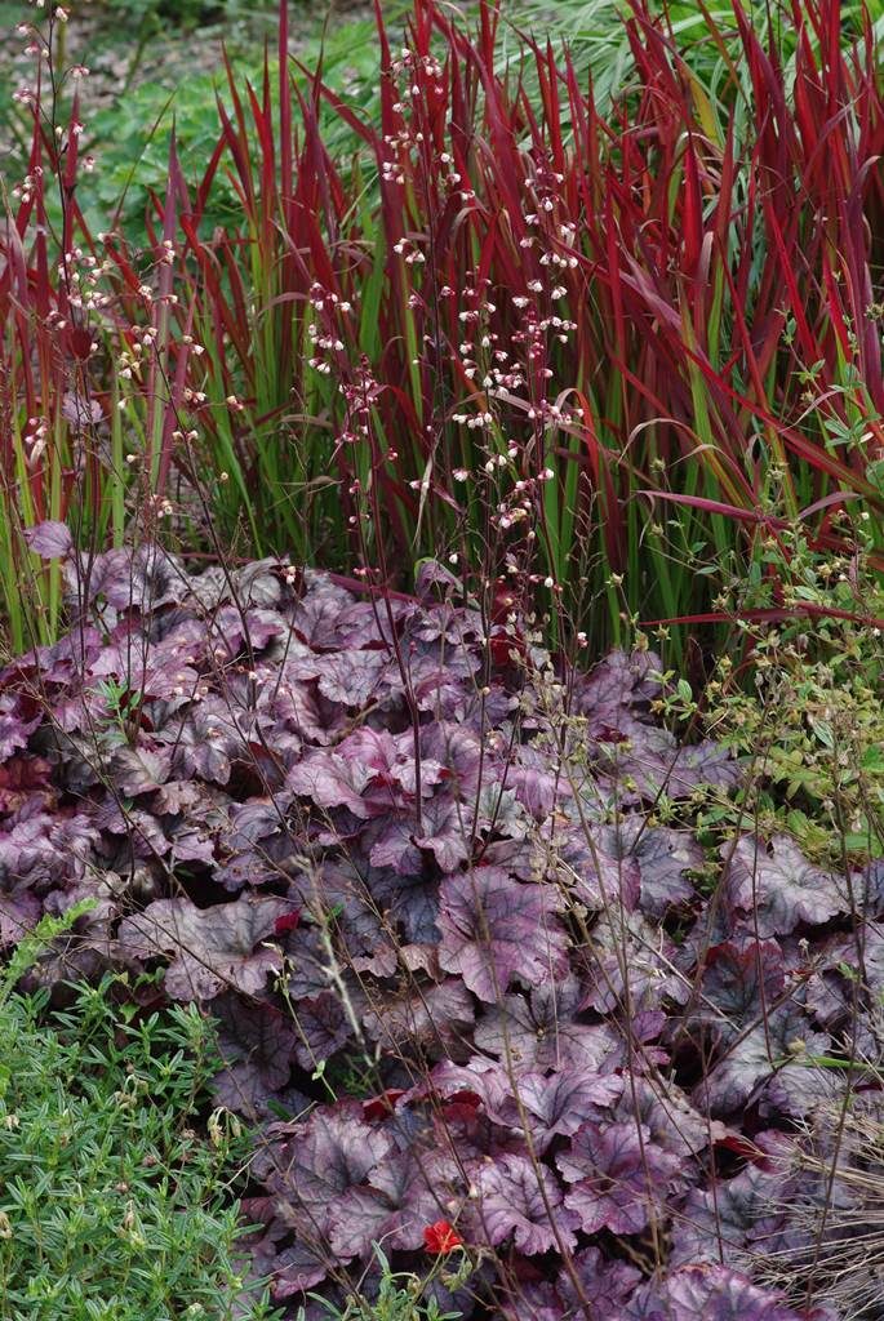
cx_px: 442
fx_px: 3858
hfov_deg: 13.1
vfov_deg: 19.4
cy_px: 660
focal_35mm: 105
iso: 200
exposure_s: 1/80
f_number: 8
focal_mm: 70
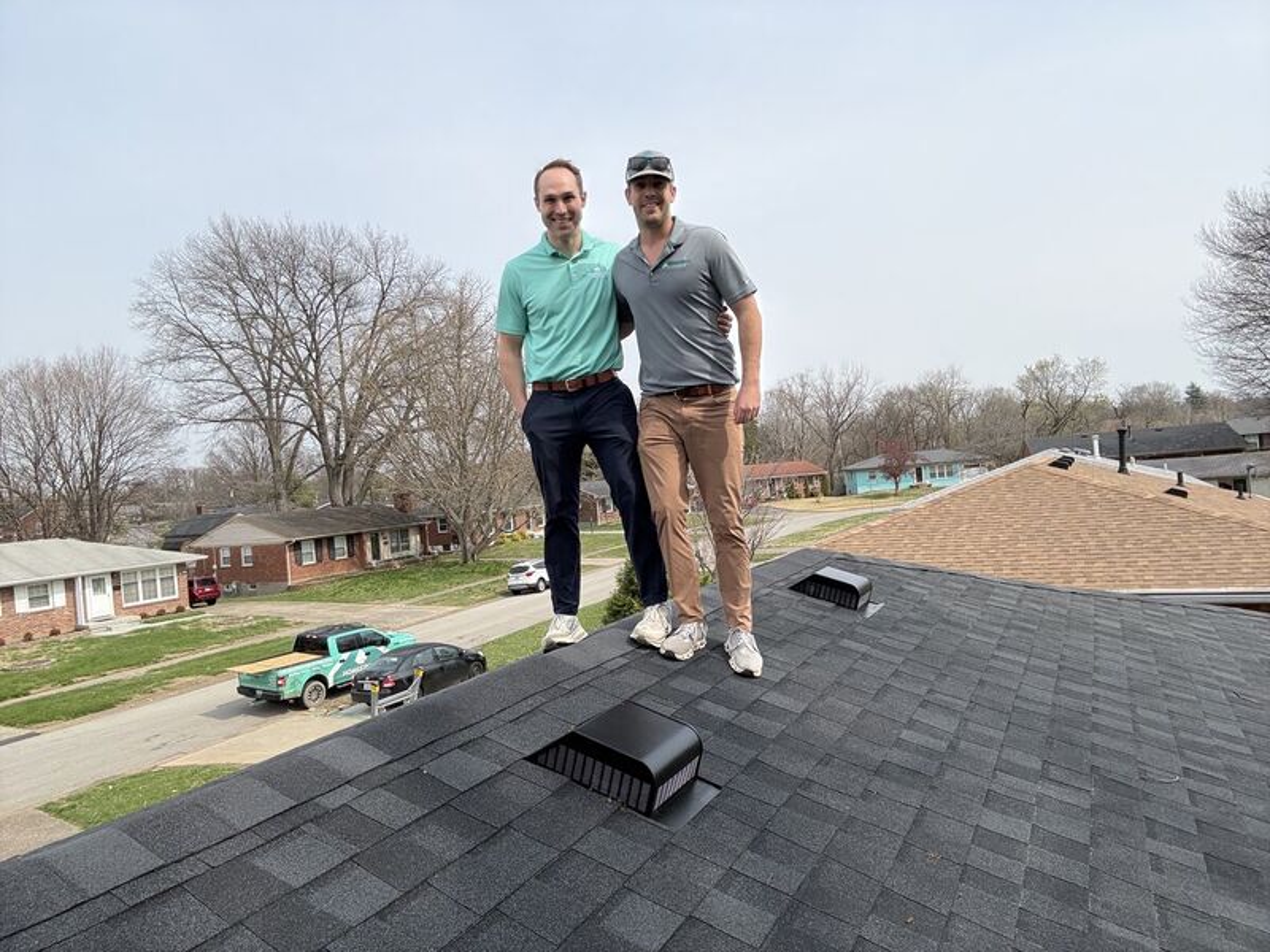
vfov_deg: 58.9
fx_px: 844
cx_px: 635
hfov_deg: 73.9
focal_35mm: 23
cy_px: 476
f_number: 1.9
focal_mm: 2.69
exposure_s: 1/2070
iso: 25
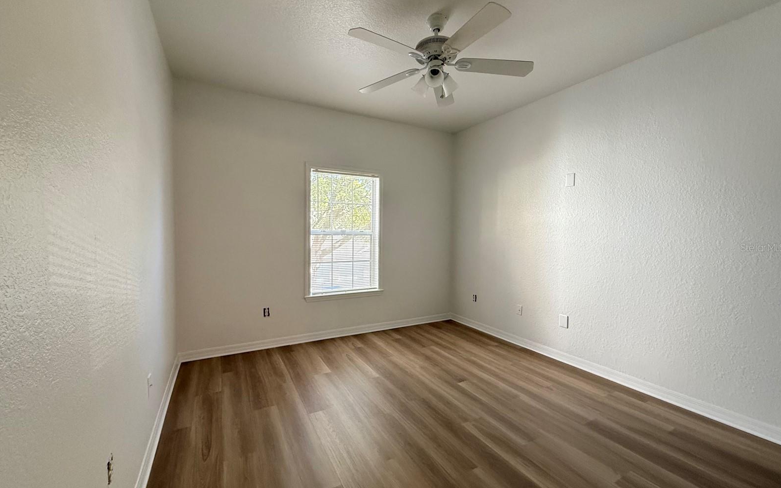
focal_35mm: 15
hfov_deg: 101.5
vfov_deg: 74.8
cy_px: 247
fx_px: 319
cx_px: 392
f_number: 2.2
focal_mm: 2.22
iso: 500
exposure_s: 1/120
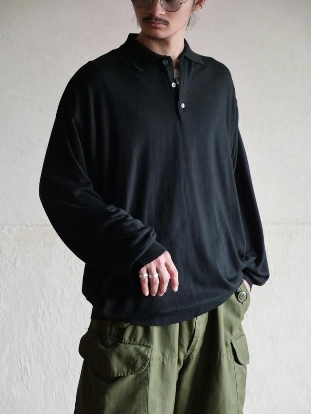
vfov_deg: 16.4
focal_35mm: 120
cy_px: 207
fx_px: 1437
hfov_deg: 12.4
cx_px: 156
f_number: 4
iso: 3200
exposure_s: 1/50
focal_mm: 60
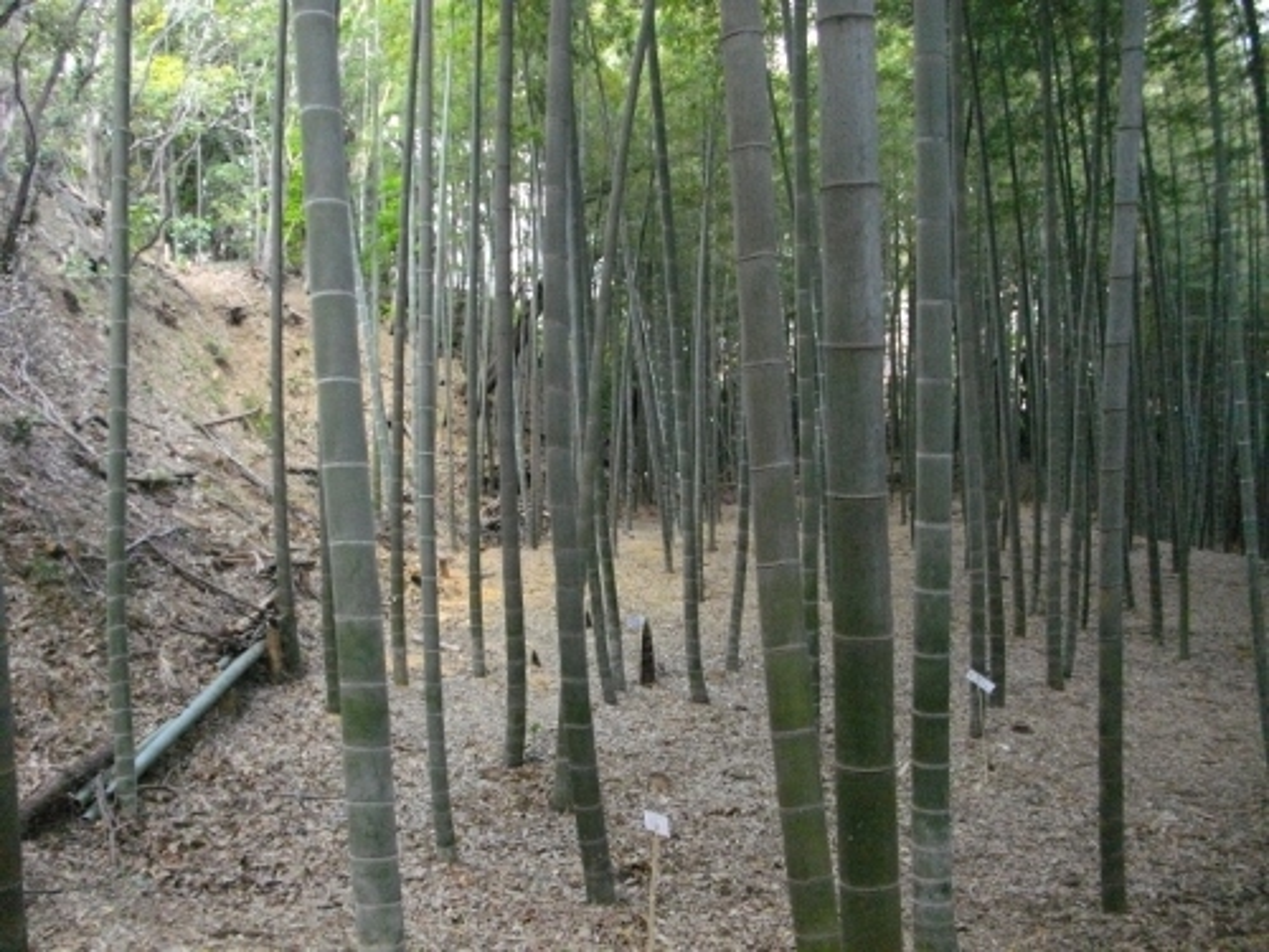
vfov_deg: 44.2
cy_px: 476
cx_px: 634
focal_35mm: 32
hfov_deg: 56.8
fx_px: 1173
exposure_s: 1/80
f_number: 2.9
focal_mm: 5.7
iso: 800
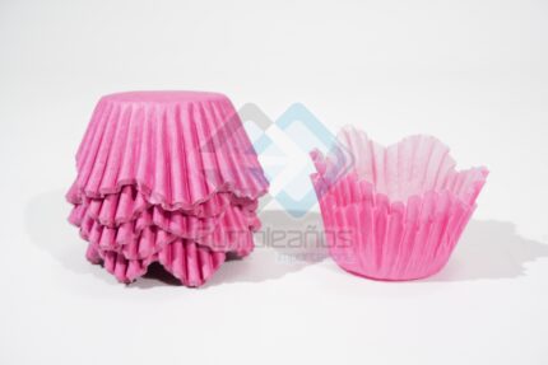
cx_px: 274
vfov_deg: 27.3
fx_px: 754
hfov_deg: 40.0
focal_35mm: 50
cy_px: 182
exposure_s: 1/30
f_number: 11
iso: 640
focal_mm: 33
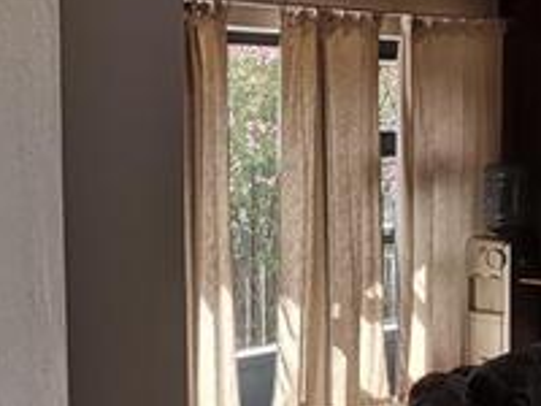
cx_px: 162
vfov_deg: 21.6
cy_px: 227
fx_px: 1063
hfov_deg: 28.3
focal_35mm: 68
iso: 50
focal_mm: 1.78
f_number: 2.4
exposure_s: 1/152
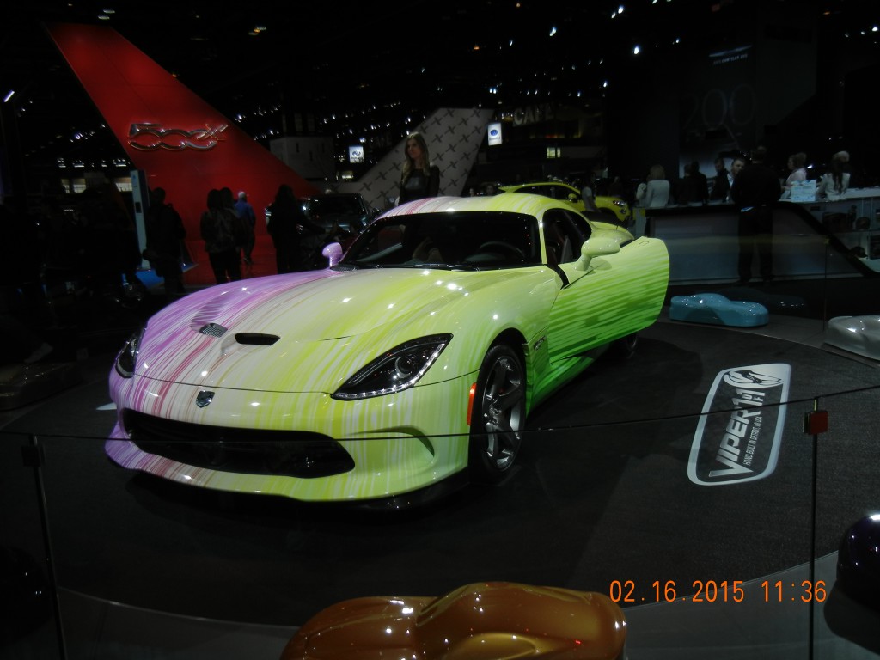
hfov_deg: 60.0
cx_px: 440
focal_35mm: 30
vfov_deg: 46.8
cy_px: 330
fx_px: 763
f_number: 3.5
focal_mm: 5.4
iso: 160
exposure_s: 1/292
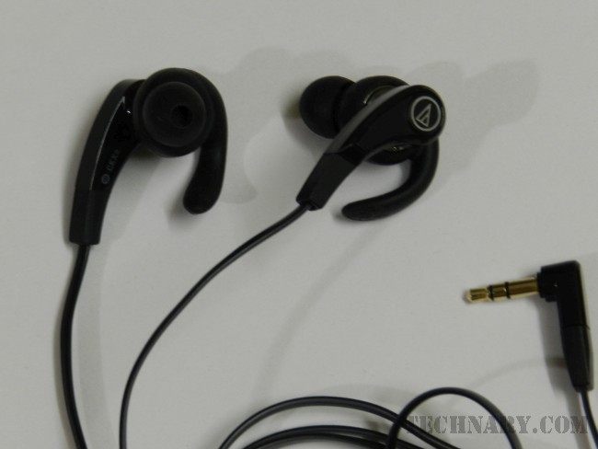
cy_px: 224
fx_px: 2506
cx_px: 299
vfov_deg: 10.2
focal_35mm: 145
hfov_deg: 13.6
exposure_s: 1/13
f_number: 5.1
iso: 400
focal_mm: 25.7
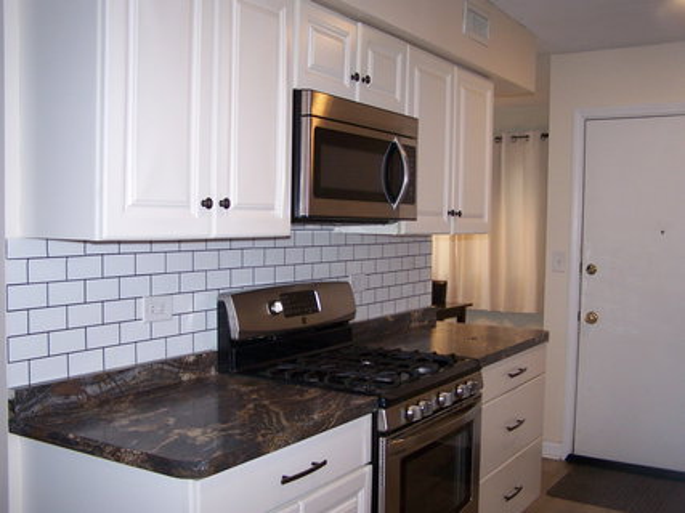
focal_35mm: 38
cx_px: 342
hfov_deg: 49.0
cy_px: 256
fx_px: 752
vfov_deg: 37.7
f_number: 2.8
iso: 140
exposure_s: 1/60
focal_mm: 6.3
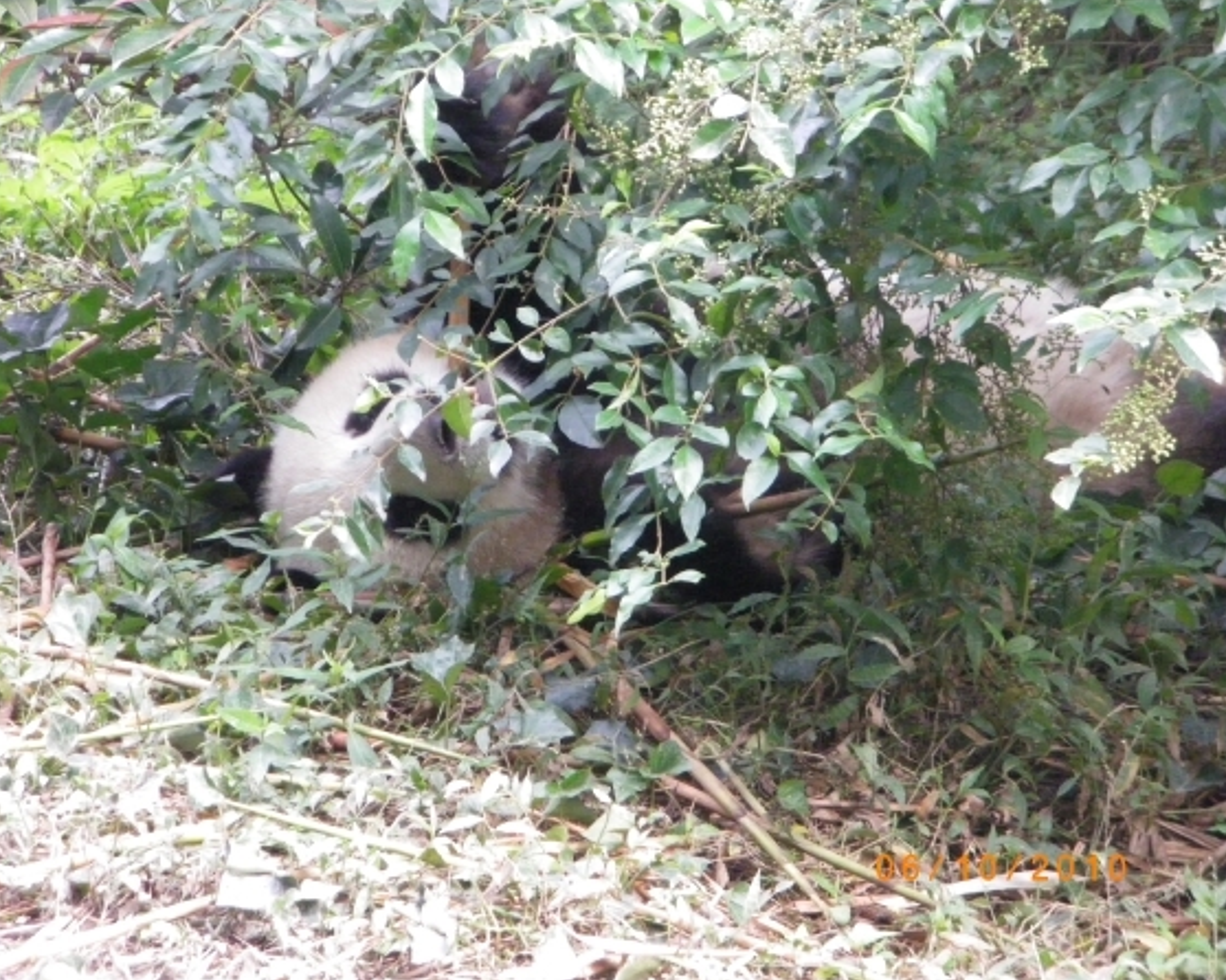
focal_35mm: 189
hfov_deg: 10.2
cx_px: 595
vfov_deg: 8.2
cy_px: 488
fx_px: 6855
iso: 800
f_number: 5.6
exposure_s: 1/80
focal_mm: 31.5
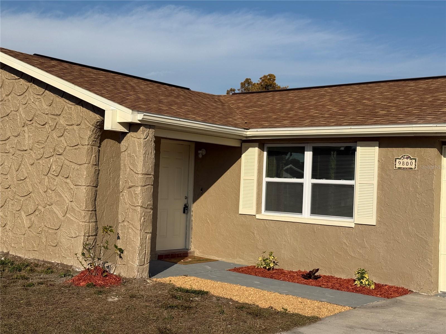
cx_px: 223
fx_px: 618
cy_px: 167
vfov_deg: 30.3
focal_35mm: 48
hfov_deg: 39.7
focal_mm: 6.76
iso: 80
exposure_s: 1/11364
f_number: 1.78
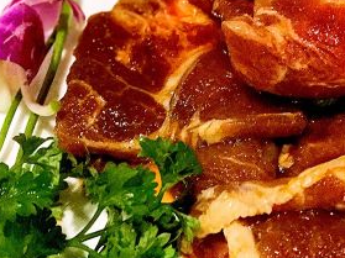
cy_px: 23
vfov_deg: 10.3
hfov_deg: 13.7
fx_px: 1425
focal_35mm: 143
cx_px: 298
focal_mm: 6.6
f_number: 2.8
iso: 320
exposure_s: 1/50
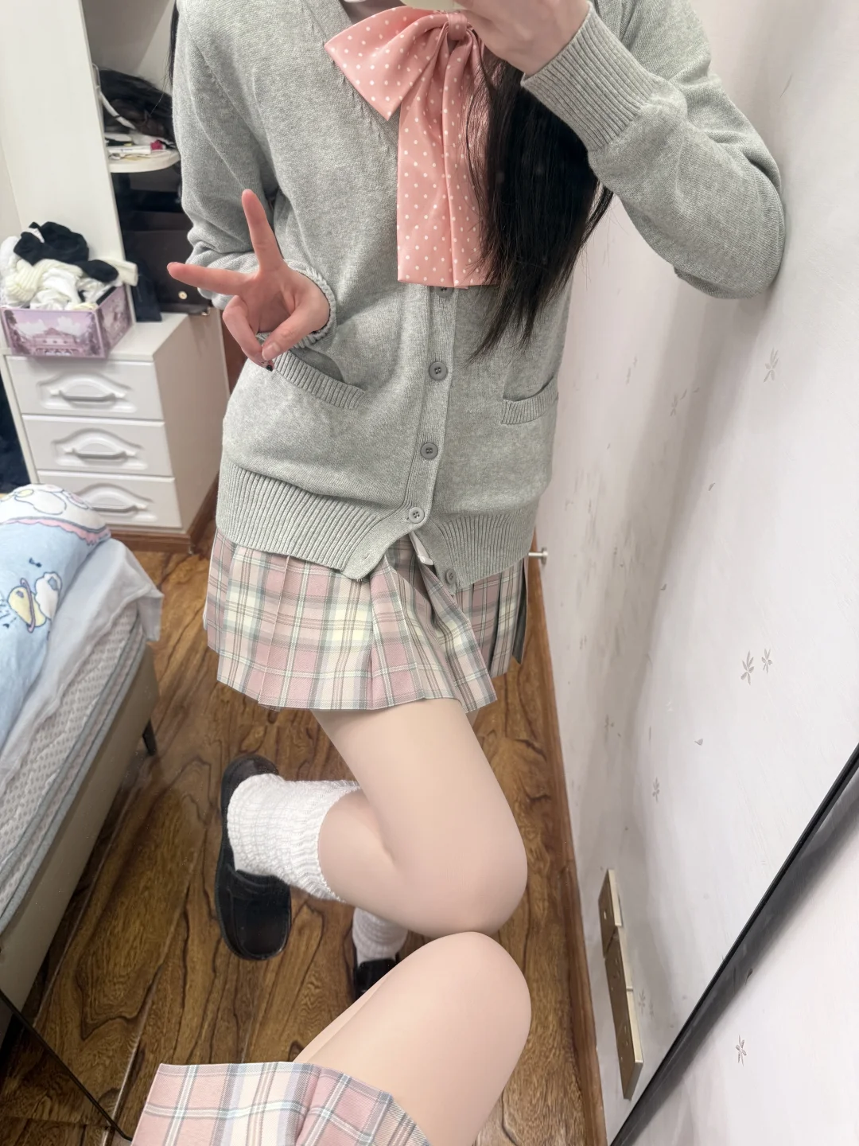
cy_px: 573
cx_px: 430
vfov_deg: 71.6
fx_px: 794
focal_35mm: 24
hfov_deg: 56.8
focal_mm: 6.76
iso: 250
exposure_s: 1/50
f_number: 1.78
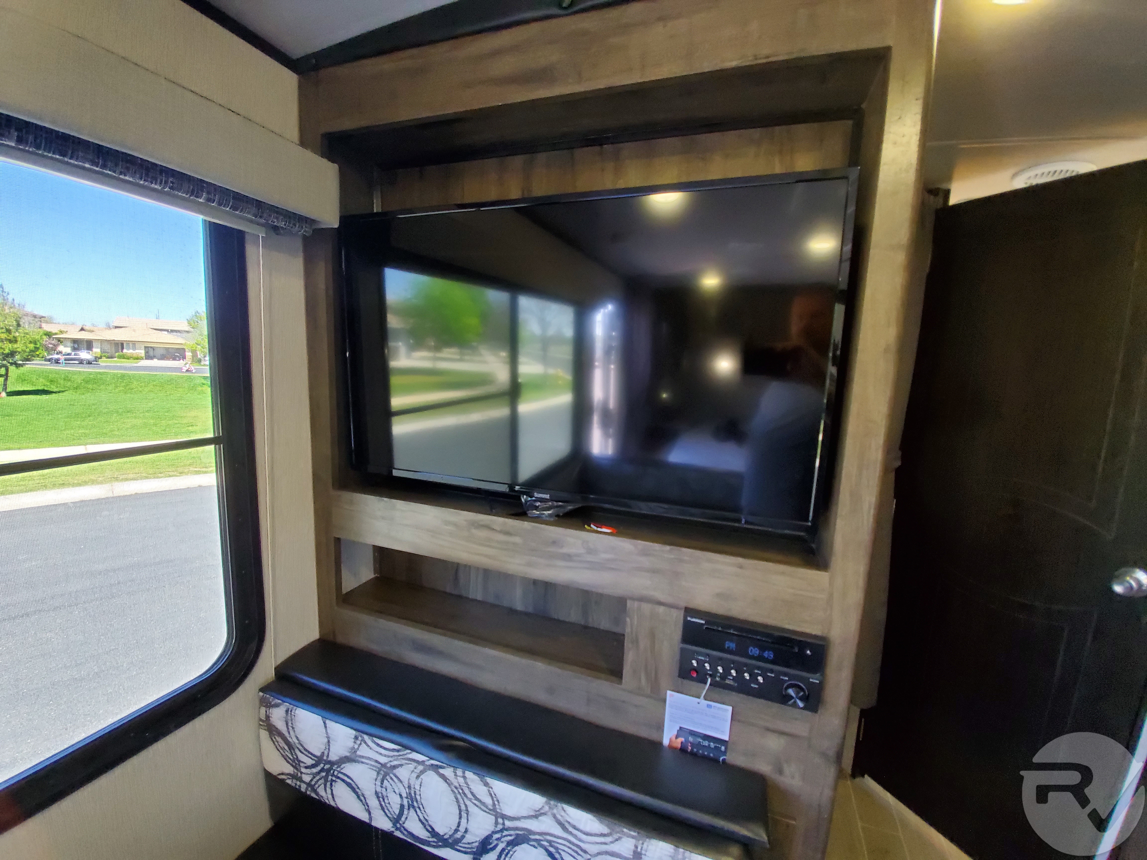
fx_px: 431
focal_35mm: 13
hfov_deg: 106.2
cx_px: 574
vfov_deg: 89.9
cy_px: 430
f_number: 2.2
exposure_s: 1/50
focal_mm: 1.8
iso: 320
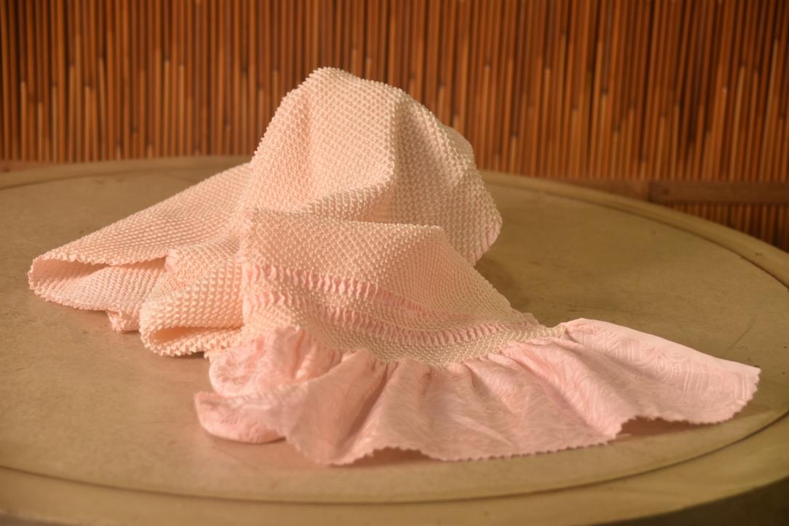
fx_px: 2038
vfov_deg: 14.7
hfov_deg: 21.9
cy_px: 263
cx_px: 394
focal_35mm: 93
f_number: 5
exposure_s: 1/60
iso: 450
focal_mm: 62
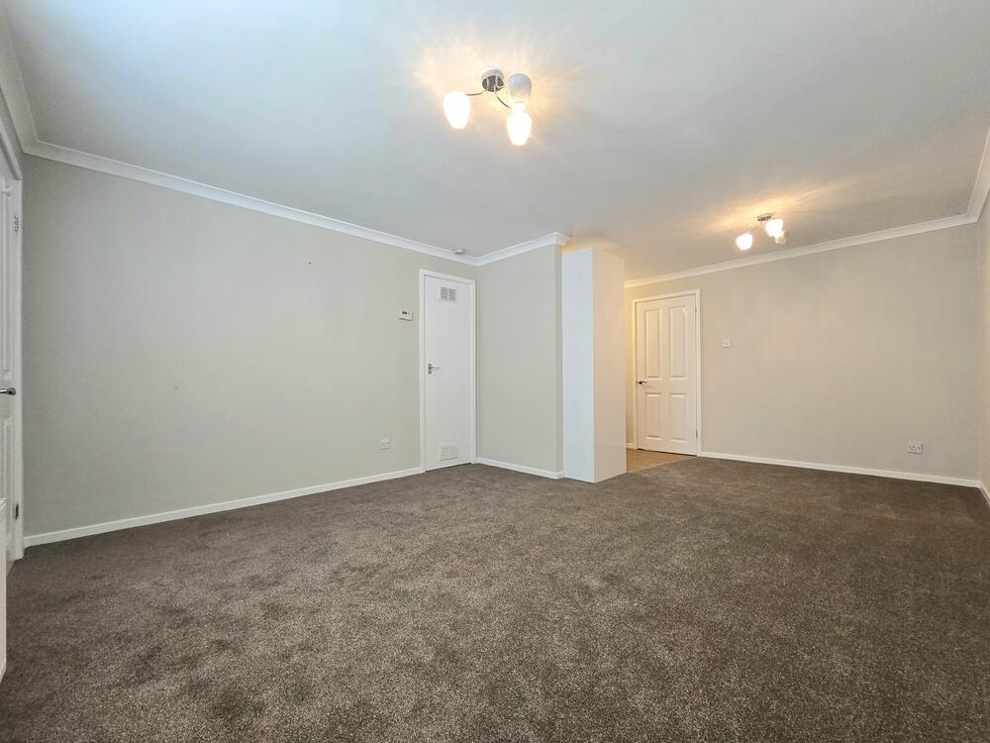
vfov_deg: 89.9
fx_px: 372
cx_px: 495
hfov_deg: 106.2
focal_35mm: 13
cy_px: 372
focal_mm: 2.2
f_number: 2.2
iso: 250
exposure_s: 1/50.3
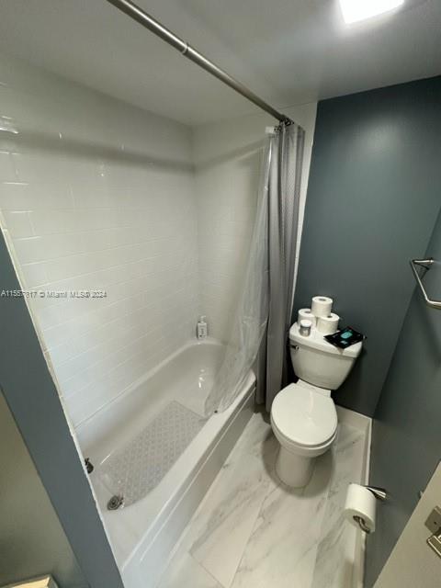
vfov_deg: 102.1
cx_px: 220
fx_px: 238
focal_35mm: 14
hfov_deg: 85.7
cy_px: 294
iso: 200
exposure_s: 1/120
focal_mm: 2.22
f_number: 2.2
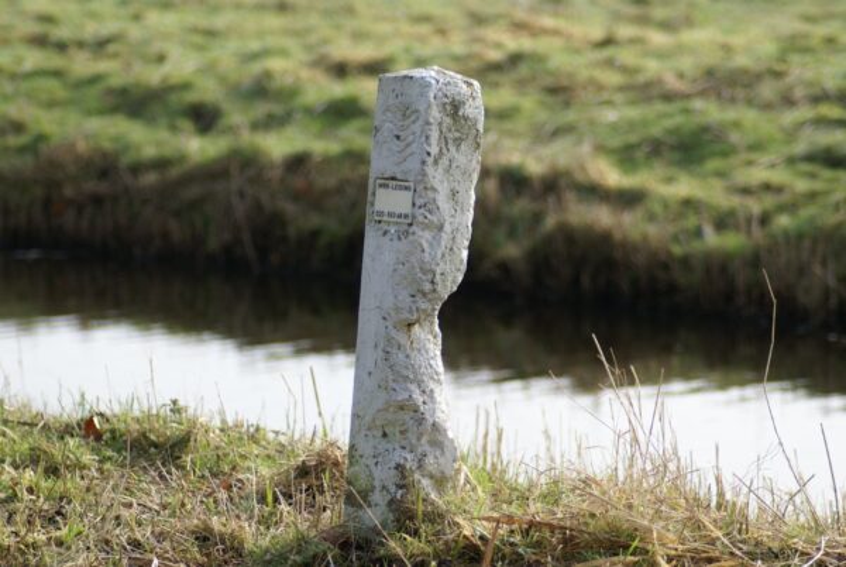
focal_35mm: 195
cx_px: 423
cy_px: 284
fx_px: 4589
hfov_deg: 10.5
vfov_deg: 7.1
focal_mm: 130
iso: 100
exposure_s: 1/320
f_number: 4.5
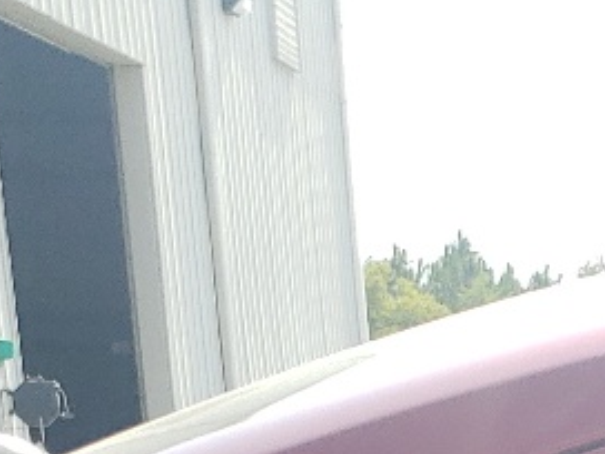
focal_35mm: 153
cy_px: 1329
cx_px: 1072
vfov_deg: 8.3
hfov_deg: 11.9
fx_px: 2674
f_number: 1.5
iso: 50
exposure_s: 1/1111
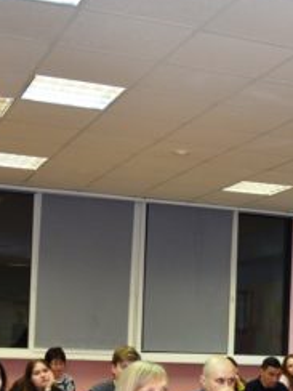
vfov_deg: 25.8
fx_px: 835
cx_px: 250
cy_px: 320
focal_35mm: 74
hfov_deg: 19.6
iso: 800
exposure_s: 1/60
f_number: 3.5
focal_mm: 18
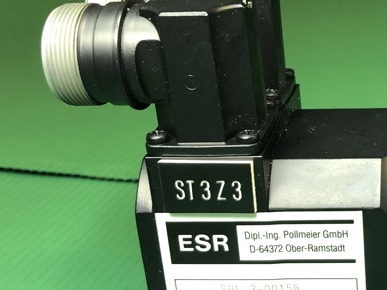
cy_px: 136
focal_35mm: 67
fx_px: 749
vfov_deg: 21.9
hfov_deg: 27.3
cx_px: 388
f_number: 1.8
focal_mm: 3.99
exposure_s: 1/20
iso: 32
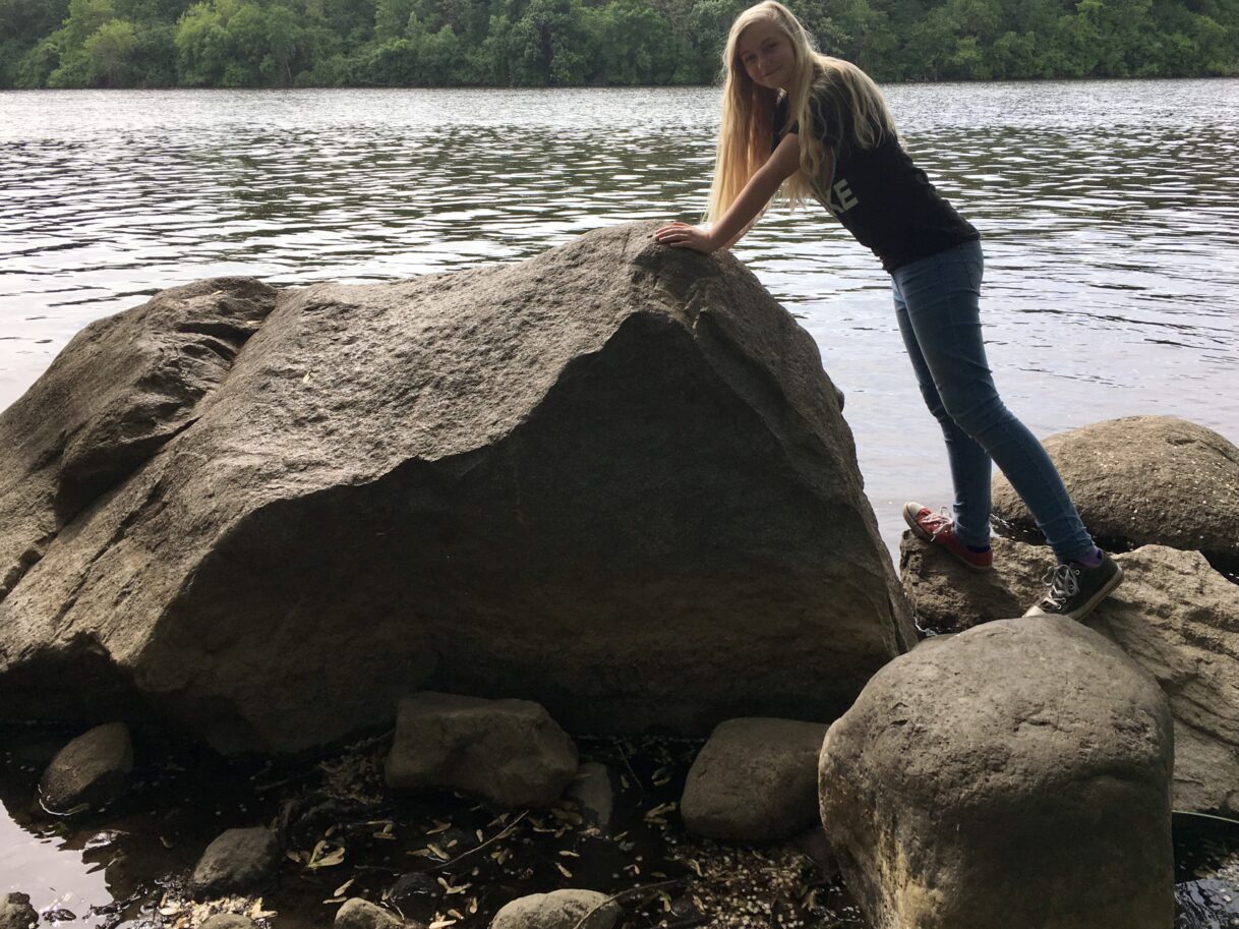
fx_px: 1038
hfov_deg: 61.7
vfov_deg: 48.2
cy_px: 464
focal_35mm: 29
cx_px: 620
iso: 25
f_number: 2.2
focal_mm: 4.15
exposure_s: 1/810
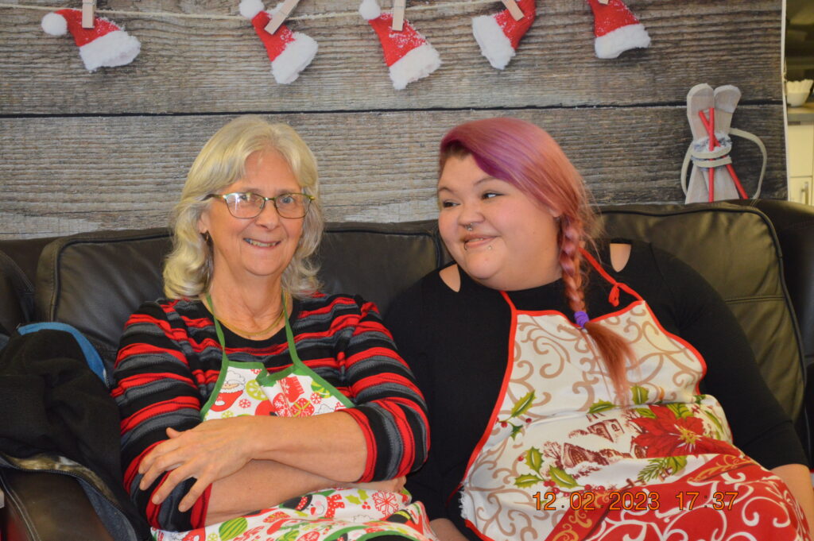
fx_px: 1864
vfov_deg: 16.5
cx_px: 407
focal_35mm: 82
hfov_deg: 24.6
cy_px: 270
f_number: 5.6
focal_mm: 55
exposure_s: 1/60
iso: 1250
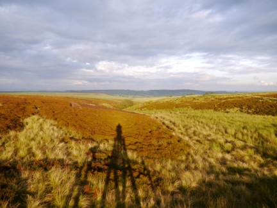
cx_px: 138
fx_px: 224
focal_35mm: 28
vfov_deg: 49.7
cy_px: 104
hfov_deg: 63.4
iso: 160
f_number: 4.5
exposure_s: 1/200
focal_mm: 14
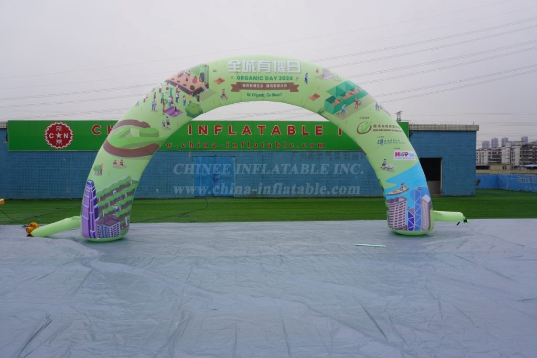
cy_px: 179
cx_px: 268
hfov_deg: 73.7
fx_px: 358
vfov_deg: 53.1
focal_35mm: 24
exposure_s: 1/100
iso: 100
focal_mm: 16
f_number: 7.1
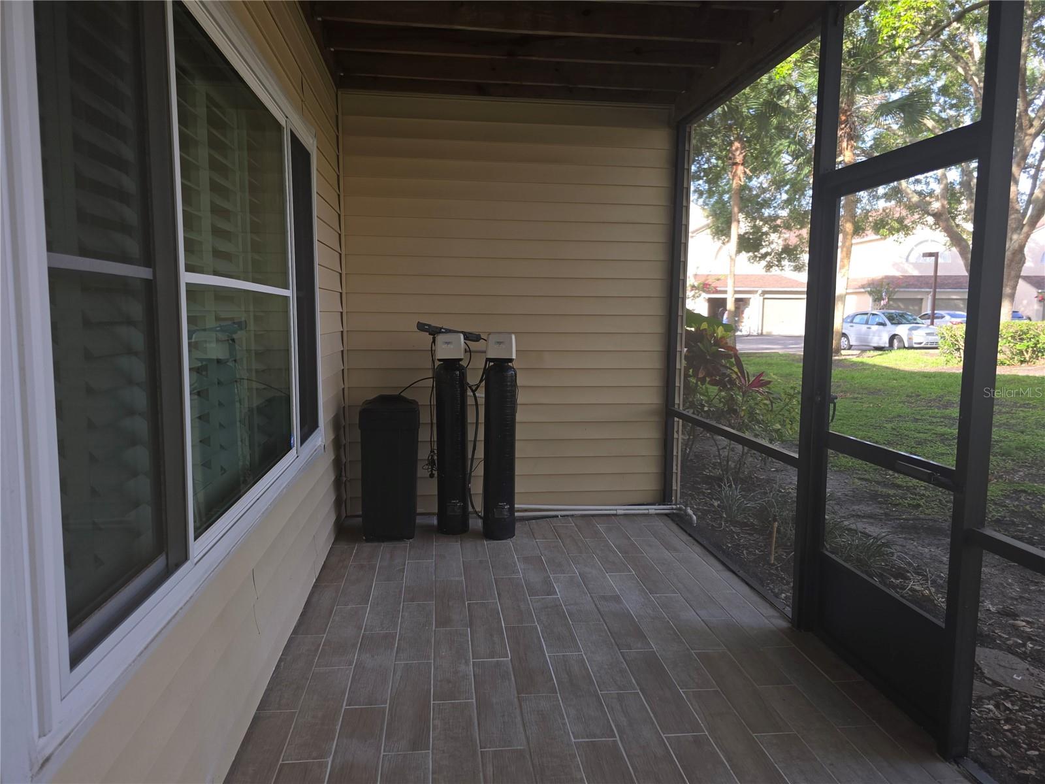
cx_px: 522
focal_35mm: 23
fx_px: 694
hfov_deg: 73.9
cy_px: 392
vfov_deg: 58.9
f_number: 1.7
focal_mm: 6.3
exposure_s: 1/60
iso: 20
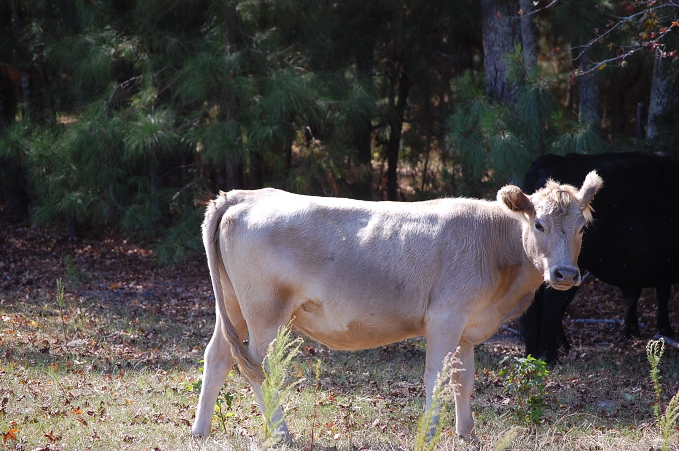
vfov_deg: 9.1
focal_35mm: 150
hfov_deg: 13.7
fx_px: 2827
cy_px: 226
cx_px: 340
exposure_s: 1/500
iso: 360
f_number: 5.6
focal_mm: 100
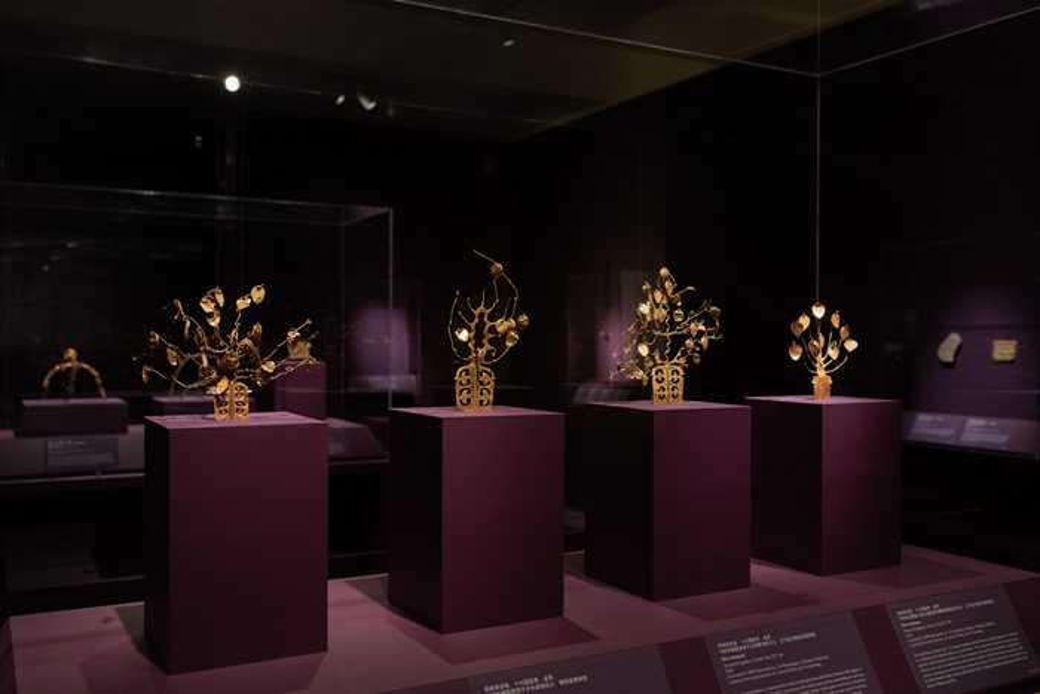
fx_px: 1011
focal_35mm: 35
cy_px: 347
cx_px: 520
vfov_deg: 37.9
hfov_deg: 54.4
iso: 1000
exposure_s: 1/8
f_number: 5.6
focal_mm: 35
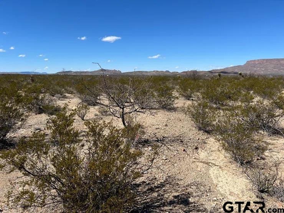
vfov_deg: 53.1
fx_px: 213
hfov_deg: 67.3
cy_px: 106
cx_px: 142
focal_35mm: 26
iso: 50
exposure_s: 1/5587
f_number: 1.5
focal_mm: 5.7
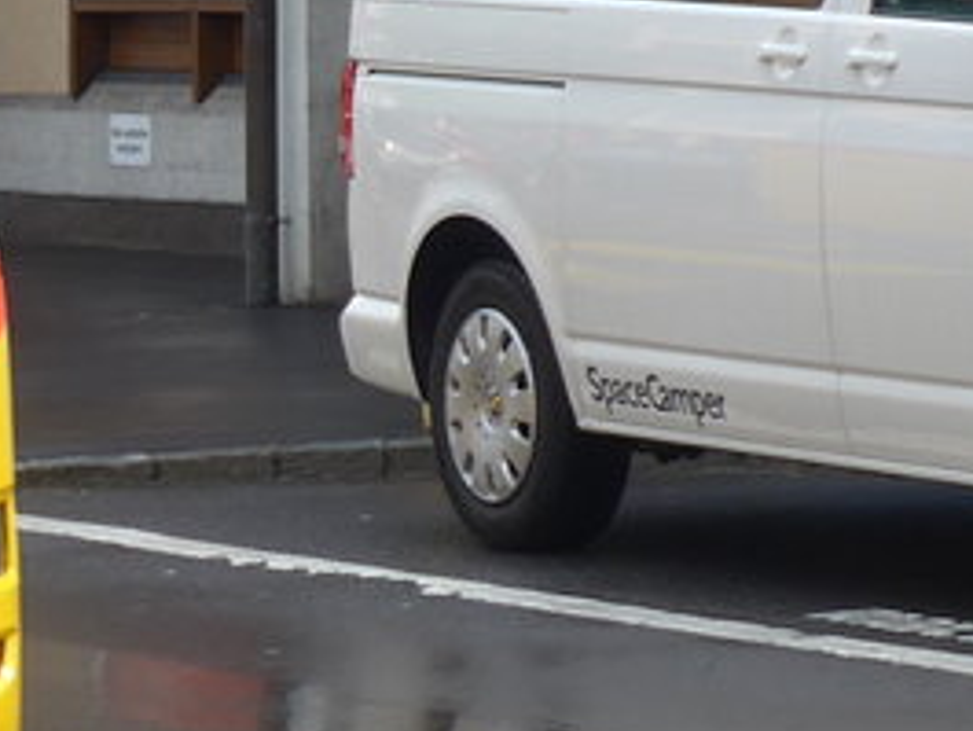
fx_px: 8408
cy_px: -96
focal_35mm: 299
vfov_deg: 5.0
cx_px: -830
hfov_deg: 6.5
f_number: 3.9
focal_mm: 13.4
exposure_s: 1/250
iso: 80
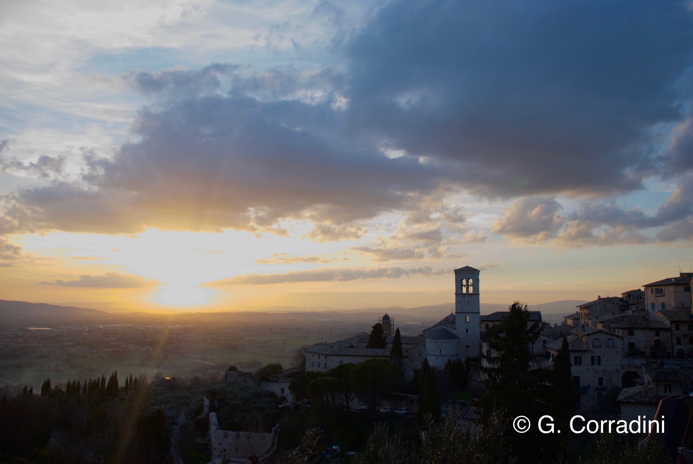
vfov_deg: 48.0
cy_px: 232
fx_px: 520
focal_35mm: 27
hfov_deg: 67.3
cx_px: 346
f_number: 3.5
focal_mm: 18
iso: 250
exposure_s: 1/250
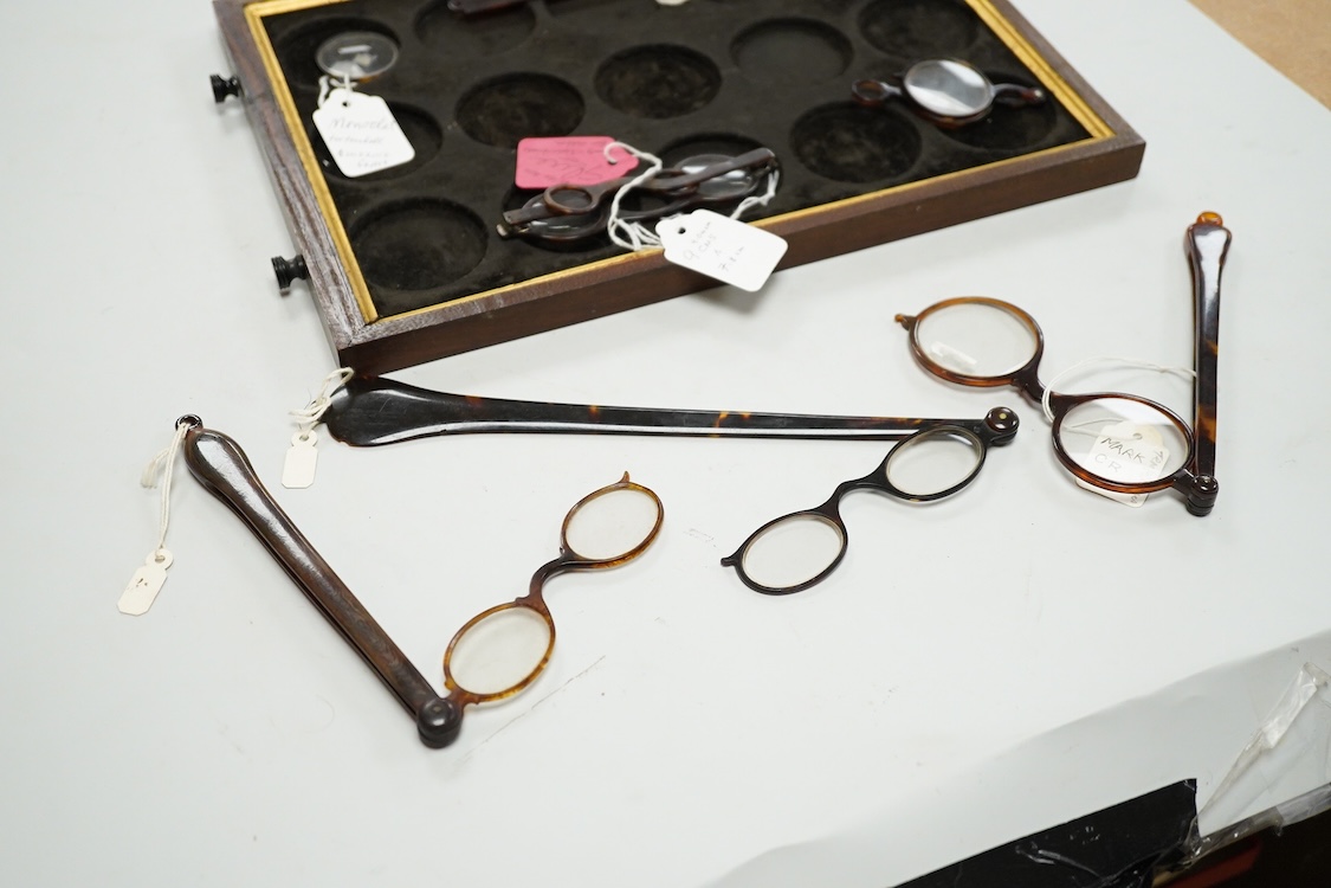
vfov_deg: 29.9
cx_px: 666
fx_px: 1664
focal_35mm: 45
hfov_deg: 43.6
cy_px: 444
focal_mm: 30
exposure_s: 1/400
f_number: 3.5
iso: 2000
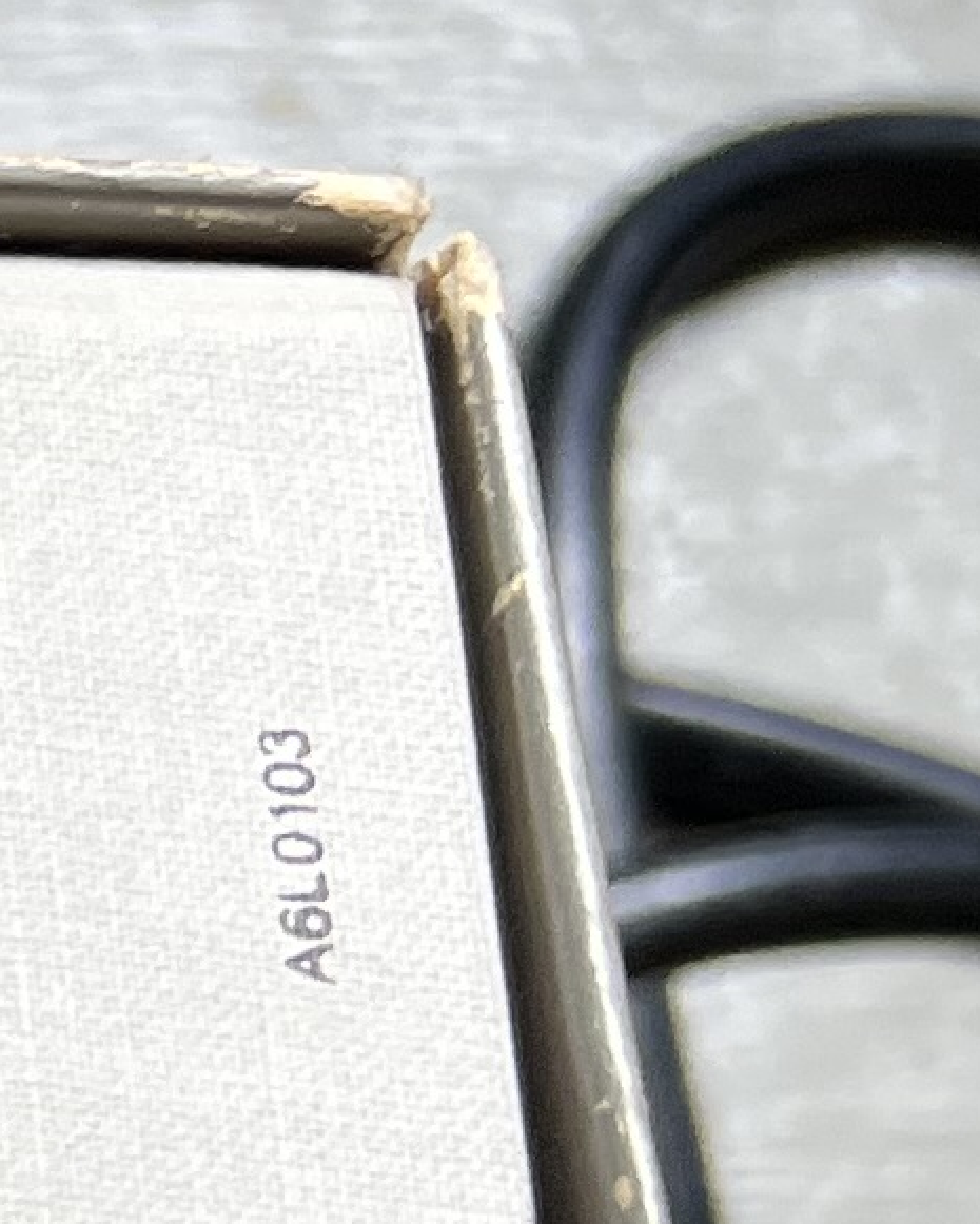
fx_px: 6379
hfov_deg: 7.1
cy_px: 1525
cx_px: -2615
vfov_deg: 10.7
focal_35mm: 176
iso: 64
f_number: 1.5
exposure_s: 1/121
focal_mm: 5.7
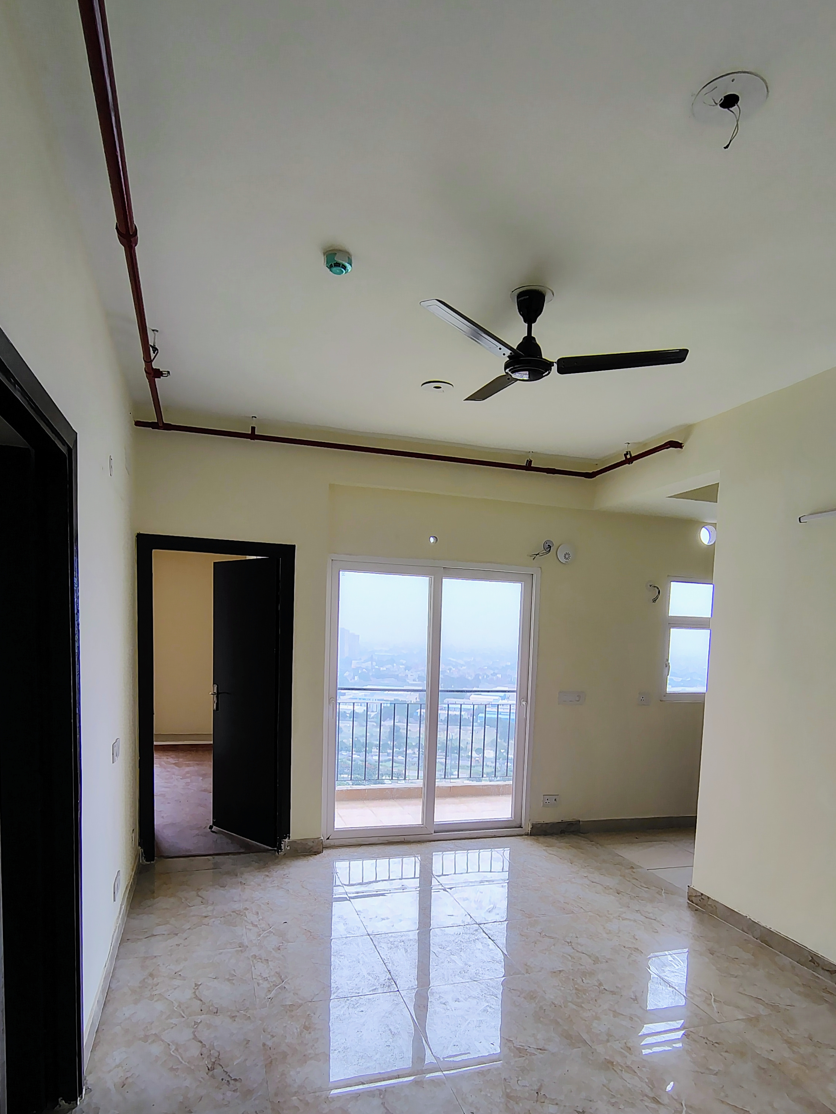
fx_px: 708
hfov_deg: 61.0
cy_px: 708
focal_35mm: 22
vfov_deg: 74.8
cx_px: 448
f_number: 2.2
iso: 100
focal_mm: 2.13
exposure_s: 1/136
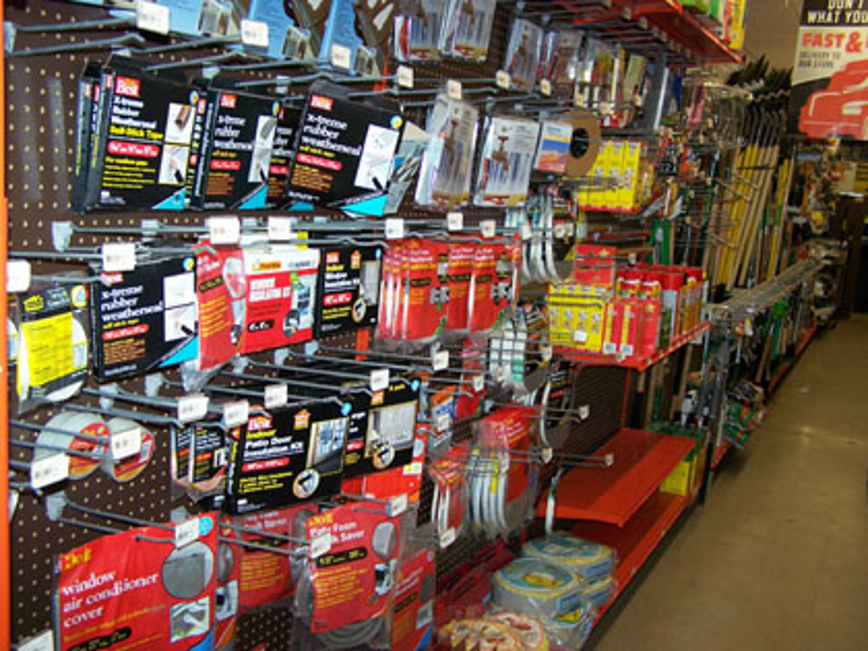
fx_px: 953
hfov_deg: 49.0
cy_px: 326
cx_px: 434
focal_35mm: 38
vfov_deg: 37.7
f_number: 2.8
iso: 160
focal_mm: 6.3
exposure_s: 1/60
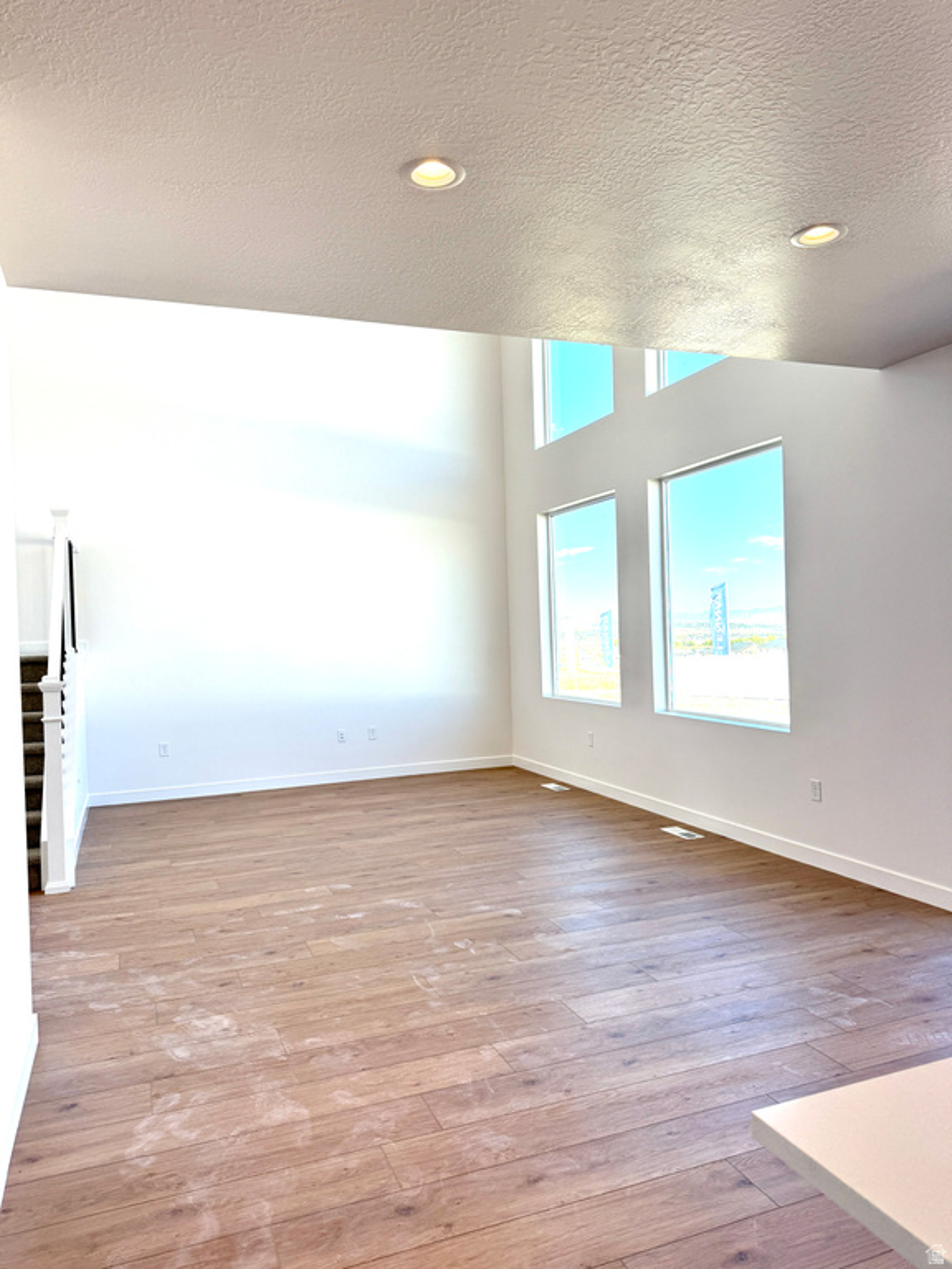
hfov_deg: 56.8
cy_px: 634
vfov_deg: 71.6
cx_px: 476
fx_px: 880
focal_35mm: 24
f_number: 1.78
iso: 100
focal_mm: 6.76
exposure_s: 1/967
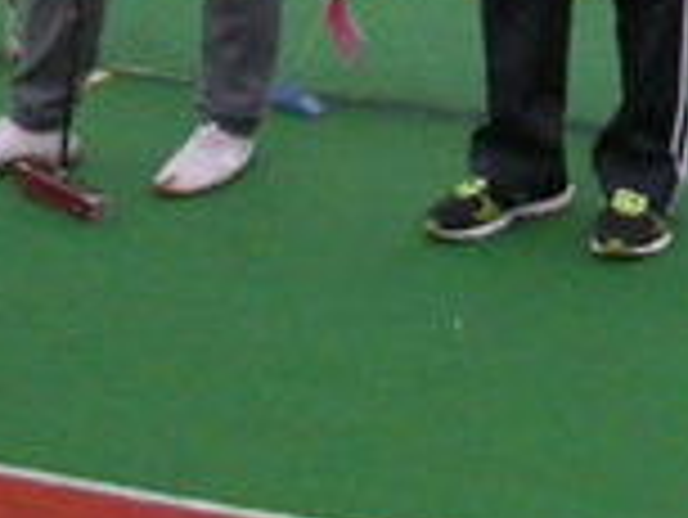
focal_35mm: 137
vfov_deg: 10.3
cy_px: -387
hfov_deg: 14.1
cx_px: 733
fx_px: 2725
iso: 503
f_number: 2.8
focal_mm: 5.8
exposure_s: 1/128
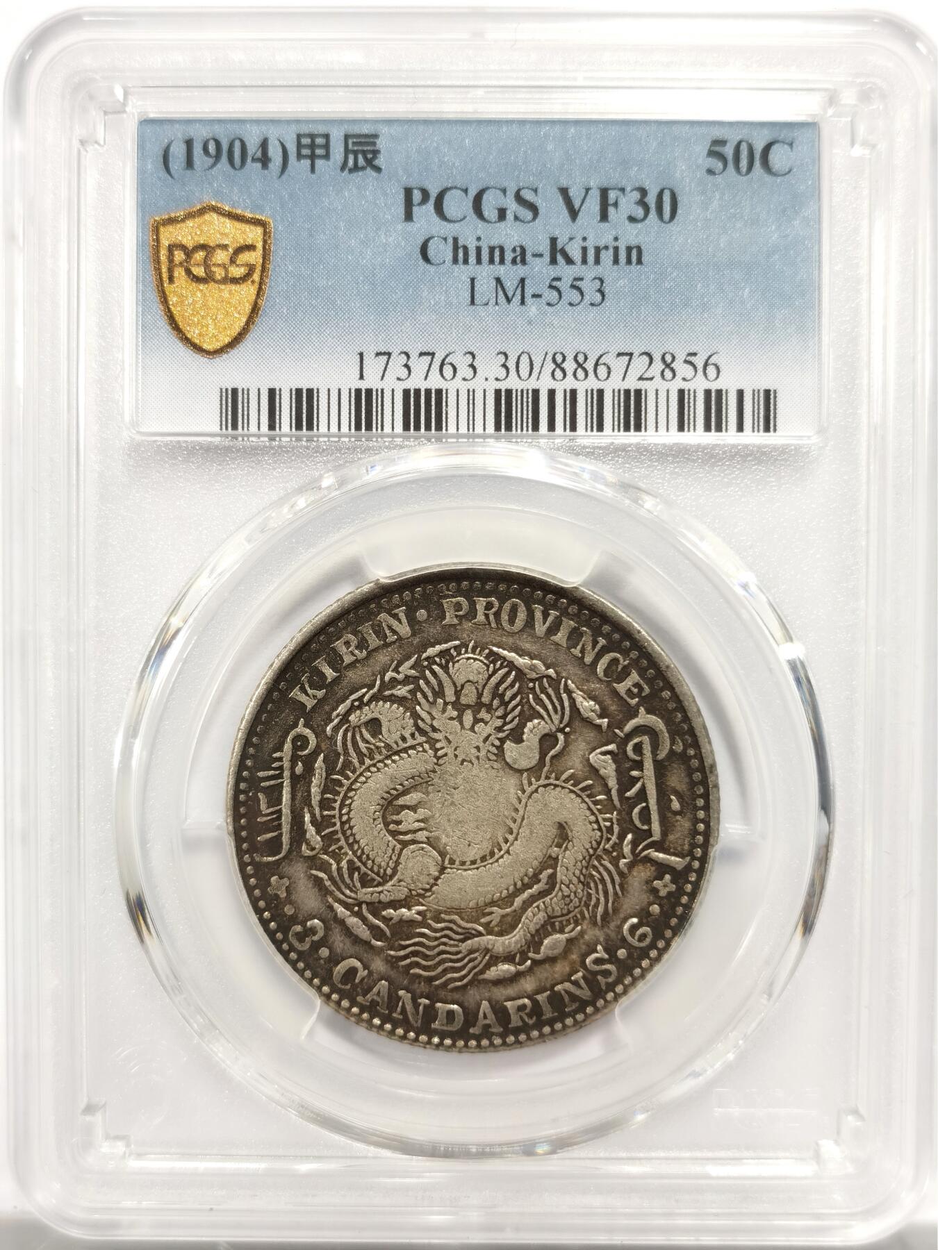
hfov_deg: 27.0
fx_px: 1951
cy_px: 625
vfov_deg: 35.5
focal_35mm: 54
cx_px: 469
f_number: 16
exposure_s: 1/100
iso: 160
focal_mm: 5.56
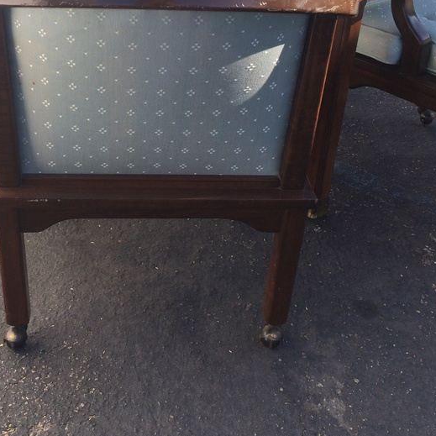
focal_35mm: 46
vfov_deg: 36.7
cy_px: 174
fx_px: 655
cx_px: 144
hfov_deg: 36.4
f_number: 2.2
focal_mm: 4.12
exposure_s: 1/672
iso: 32
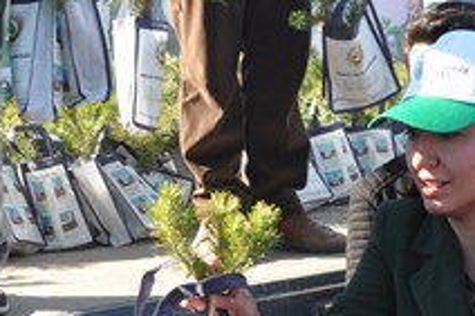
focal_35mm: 101
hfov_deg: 20.2
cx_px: 177
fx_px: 1332
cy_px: 215
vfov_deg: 13.5
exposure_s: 1/80
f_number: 9
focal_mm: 22
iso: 200
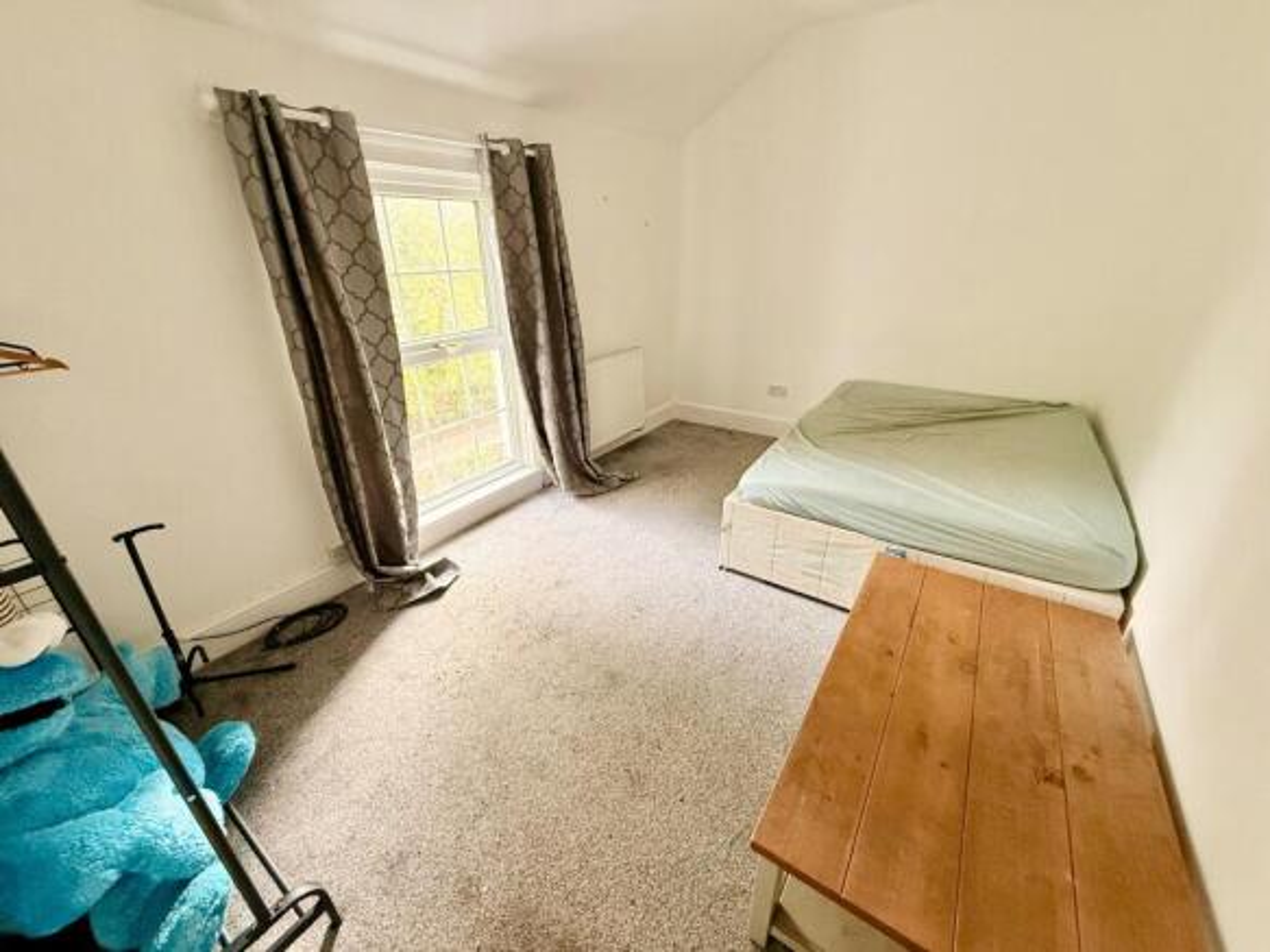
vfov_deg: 85.7
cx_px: 635
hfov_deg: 102.1
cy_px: 476
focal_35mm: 14
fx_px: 514
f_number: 2.2
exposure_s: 1/99
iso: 250
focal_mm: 2.22
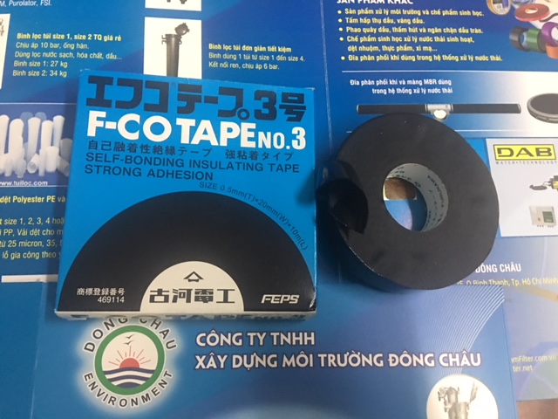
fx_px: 467
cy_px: 210
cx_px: 279
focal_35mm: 29
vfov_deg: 48.2
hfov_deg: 61.7
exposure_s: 1/8
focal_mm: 4.15
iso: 100
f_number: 2.2
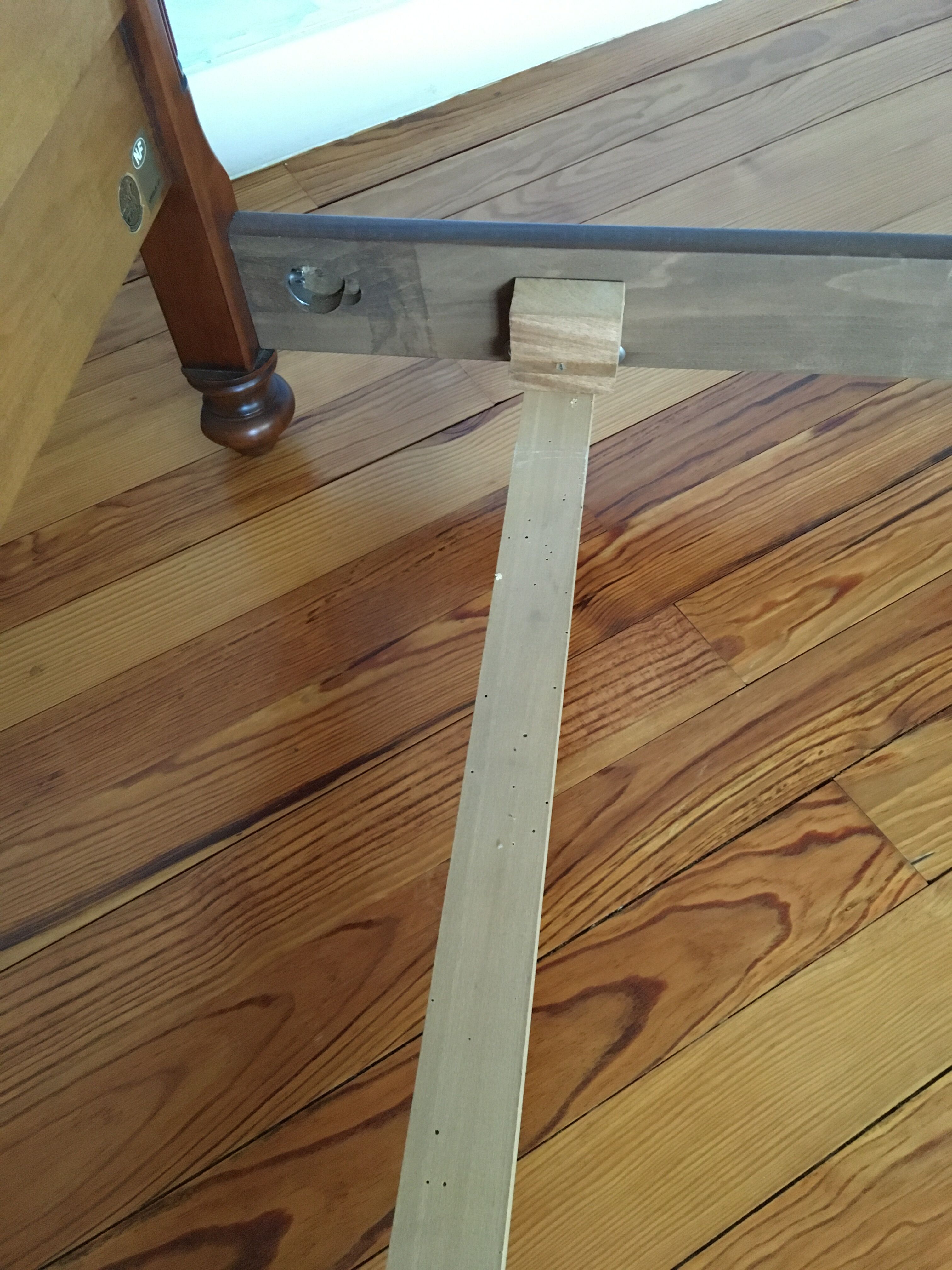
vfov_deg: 61.7
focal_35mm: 29
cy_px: 635
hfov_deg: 48.2
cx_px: 476
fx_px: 1063
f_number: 2.2
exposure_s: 1/17
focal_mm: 4.15
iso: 320
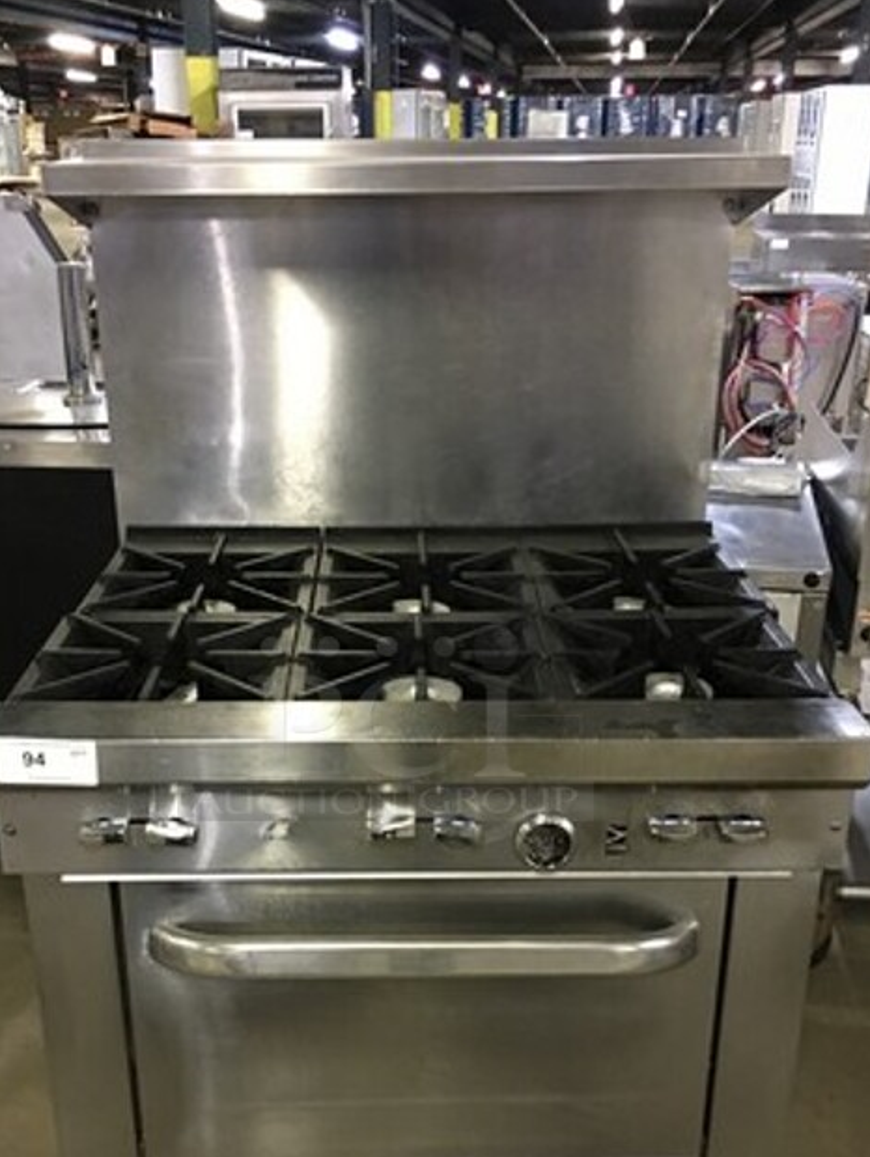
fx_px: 1272
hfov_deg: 37.7
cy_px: 723
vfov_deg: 48.5
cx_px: 386
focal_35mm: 38
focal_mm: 4.15
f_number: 2.2
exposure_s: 1/4
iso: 125
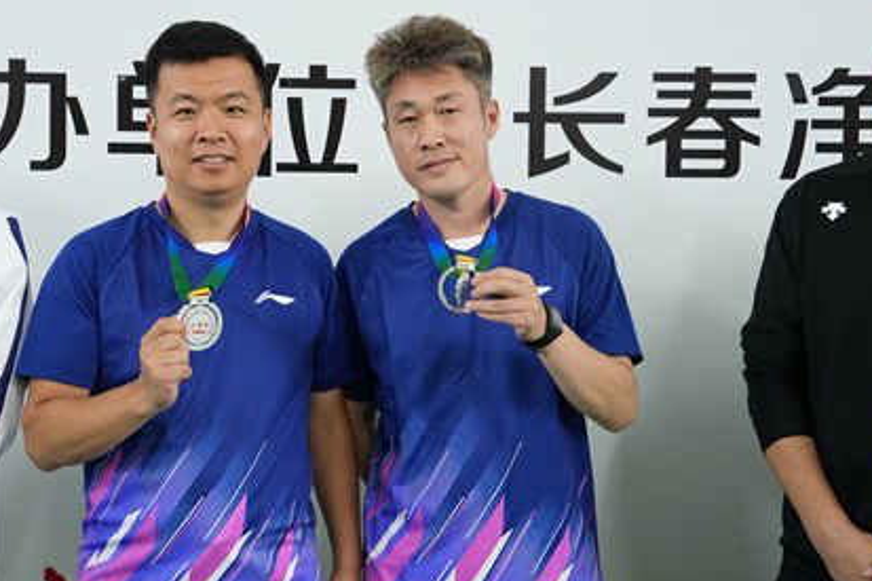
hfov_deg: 38.1
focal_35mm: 52
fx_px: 1259
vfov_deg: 25.9
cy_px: 246
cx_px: 382
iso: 3200
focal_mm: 43
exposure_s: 1/100
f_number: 5.6
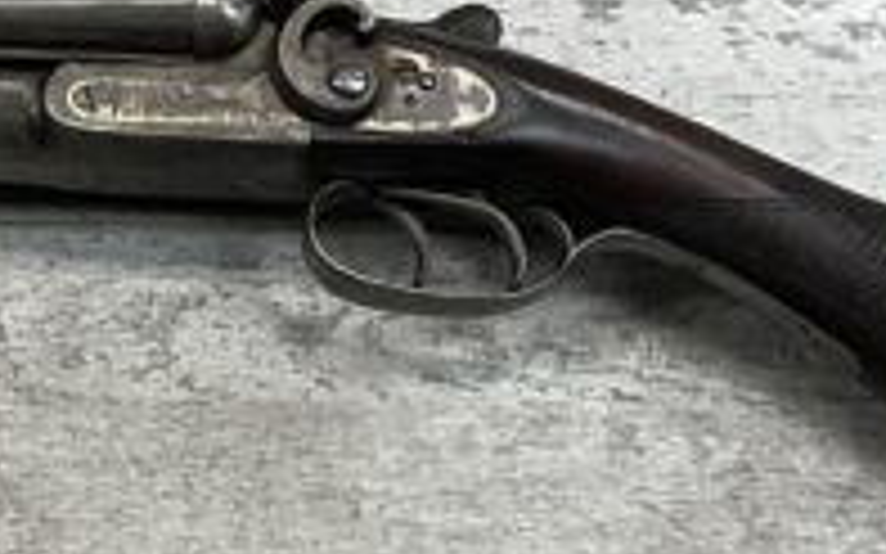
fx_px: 3862
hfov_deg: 12.6
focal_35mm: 160
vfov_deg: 8.1
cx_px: -346
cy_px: -72
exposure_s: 1/176
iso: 16
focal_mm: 3
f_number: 1.8
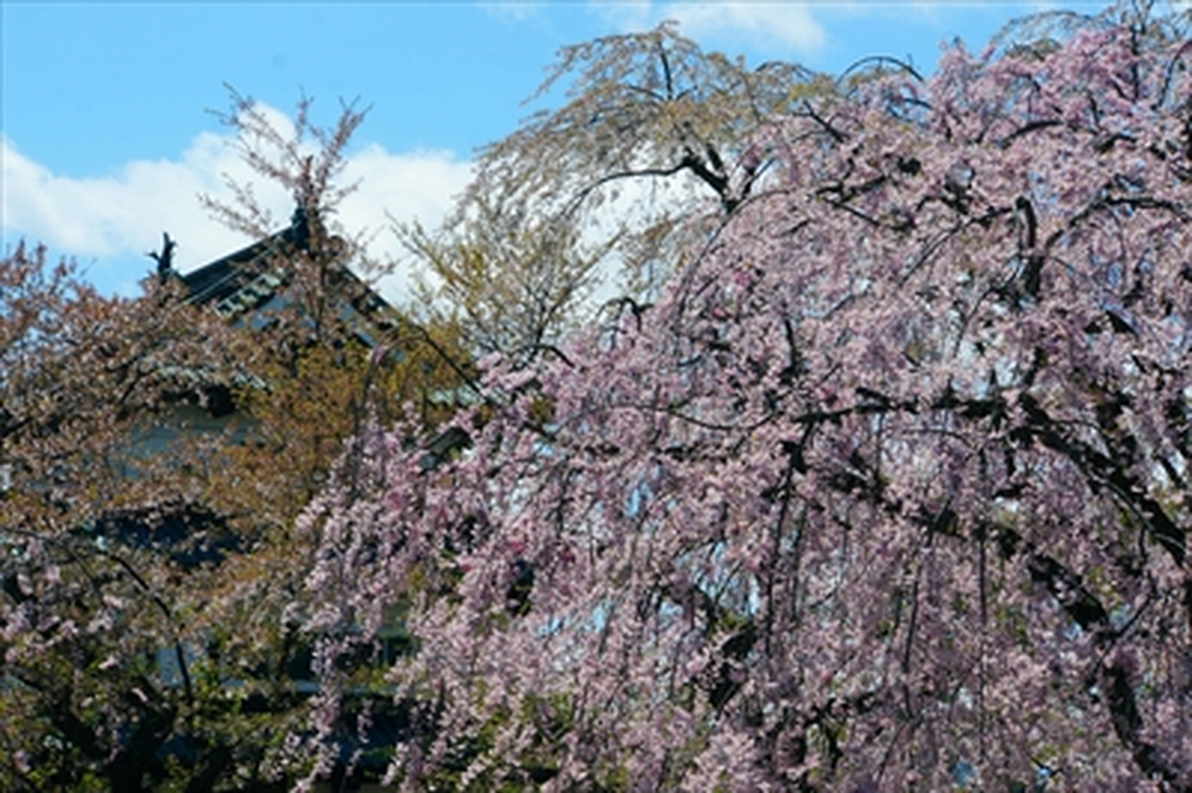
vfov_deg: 12.0
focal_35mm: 114
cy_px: 396
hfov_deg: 18.0
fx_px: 3771
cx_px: 596
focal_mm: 76
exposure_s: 1/200
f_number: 11
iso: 100
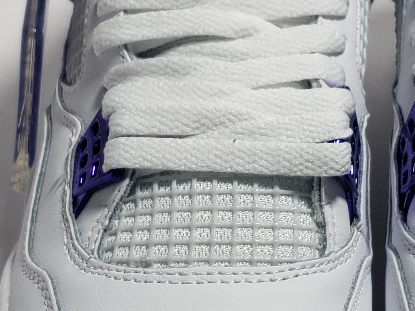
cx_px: 321
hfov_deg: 18.2
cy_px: 158
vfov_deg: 13.8
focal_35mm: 107
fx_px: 1283
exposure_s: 1/712
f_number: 1.5
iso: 50
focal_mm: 4.3
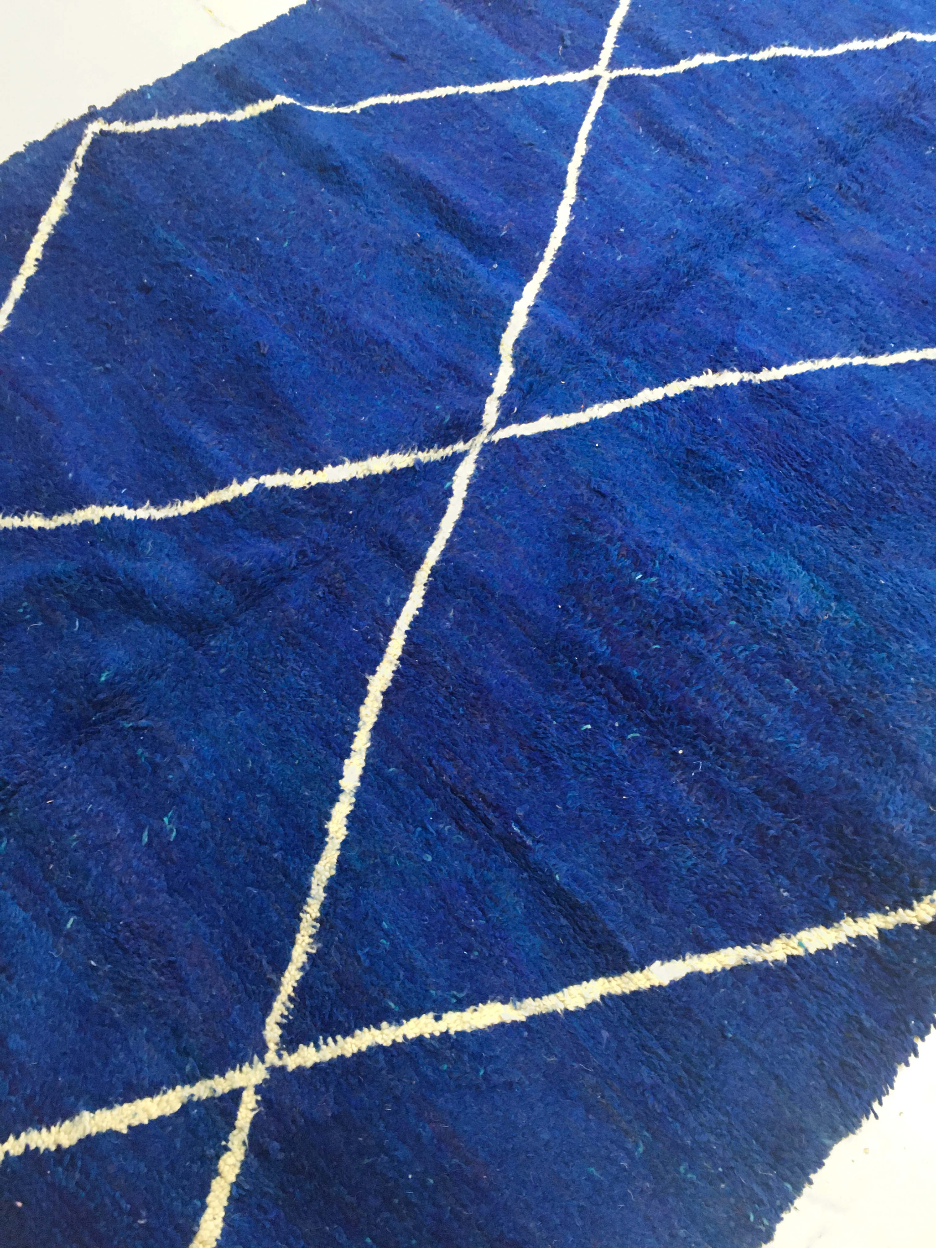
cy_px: 624
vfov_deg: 61.7
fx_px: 1046
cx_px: 468
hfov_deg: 48.2
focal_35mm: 29
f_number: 2.2
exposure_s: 1/35
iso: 200
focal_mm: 4.15
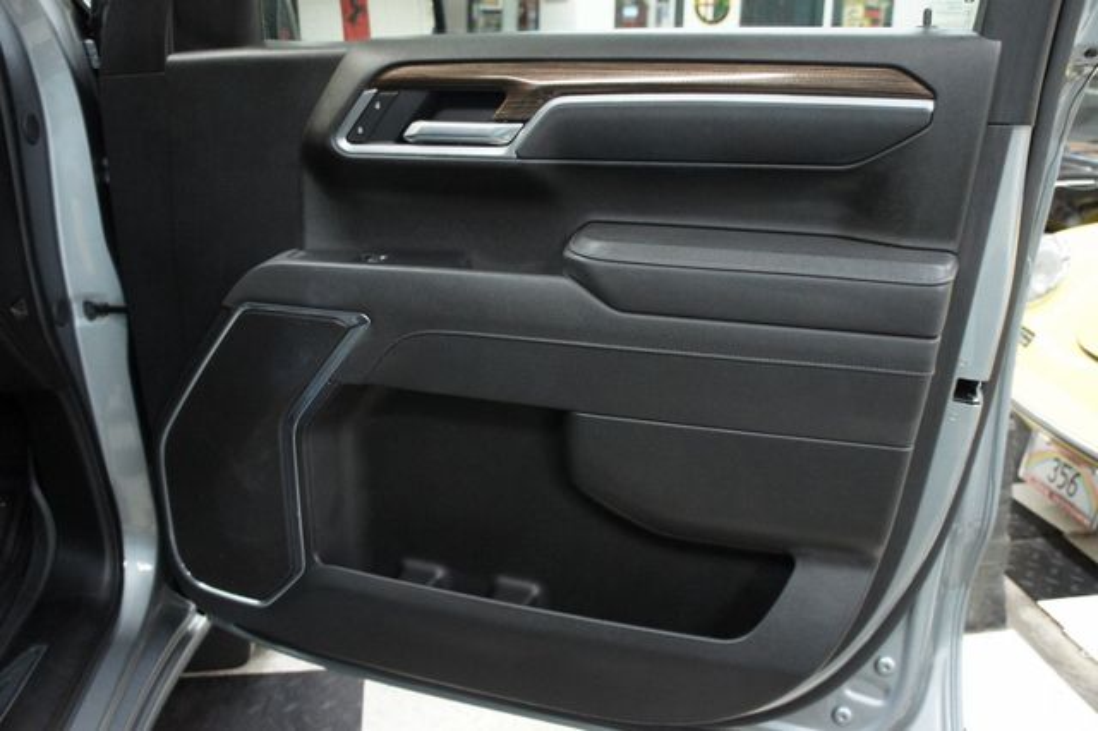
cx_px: 549
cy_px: 366
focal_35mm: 27
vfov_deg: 47.9
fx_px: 823
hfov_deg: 67.4
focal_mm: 18
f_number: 3.5
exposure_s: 1/40
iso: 1600
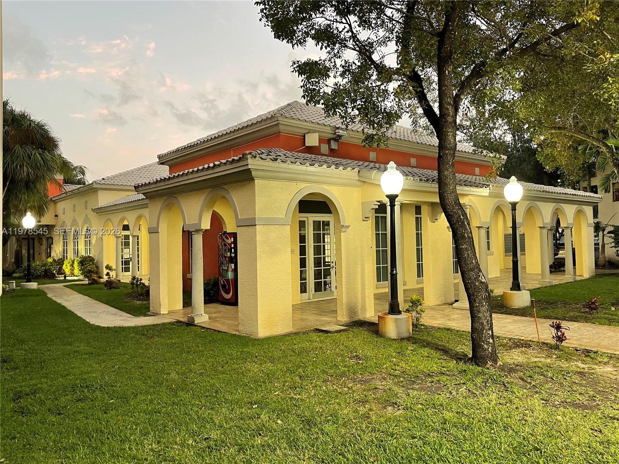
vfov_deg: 53.1
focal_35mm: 26
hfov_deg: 67.3
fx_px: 465
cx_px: 310
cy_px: 232
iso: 160
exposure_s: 1/60
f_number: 1.6
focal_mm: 4.2
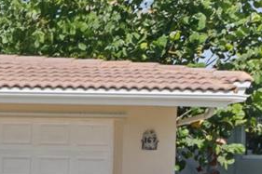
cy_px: 155
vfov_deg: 9.3
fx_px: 1062
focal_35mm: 146
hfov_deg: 10.8
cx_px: -459
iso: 100
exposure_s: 1/100
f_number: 11
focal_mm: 20
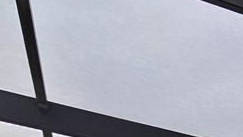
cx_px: 499
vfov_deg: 8.2
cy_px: 532
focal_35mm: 93
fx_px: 599
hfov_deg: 16.7
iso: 50
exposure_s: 1/694
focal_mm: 2.2
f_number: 2.2
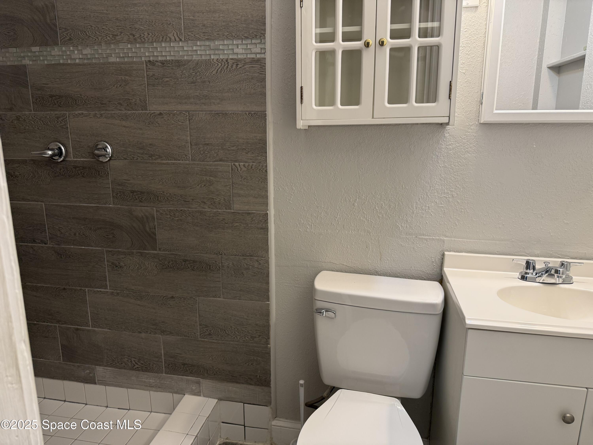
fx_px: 411
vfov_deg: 56.8
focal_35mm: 24
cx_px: 296
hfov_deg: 71.6
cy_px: 222
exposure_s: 1/60
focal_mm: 6.76
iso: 125
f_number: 1.78
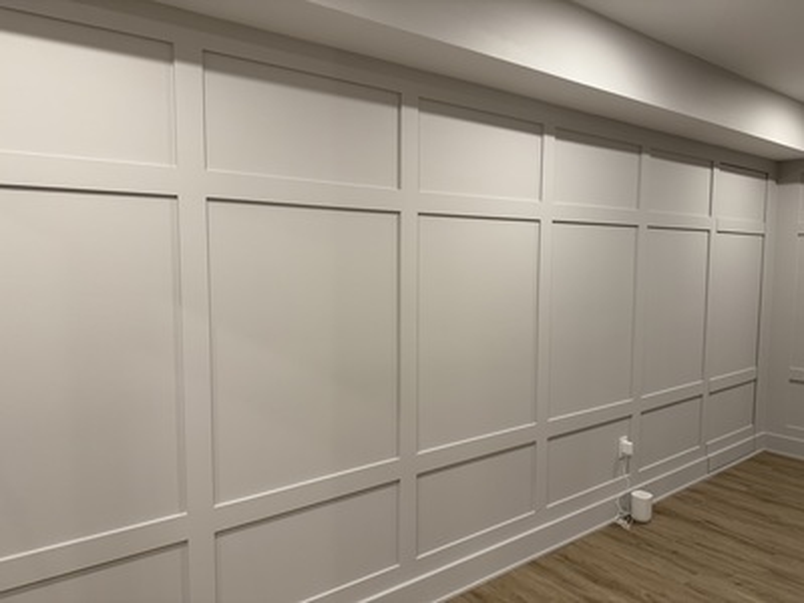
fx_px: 557
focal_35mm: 24
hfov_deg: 71.6
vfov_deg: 56.8
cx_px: 402
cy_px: 302
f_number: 1.78
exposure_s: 1/60
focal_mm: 6.76
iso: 160
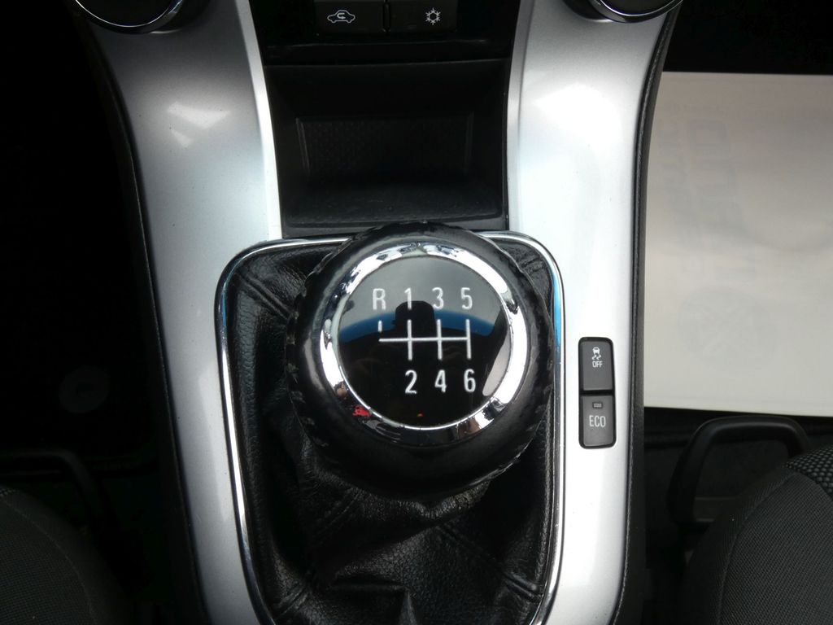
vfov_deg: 42.9
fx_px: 794
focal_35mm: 33
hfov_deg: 55.4
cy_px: 312
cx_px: 416
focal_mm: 6
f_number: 5.6
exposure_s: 1/80
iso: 160
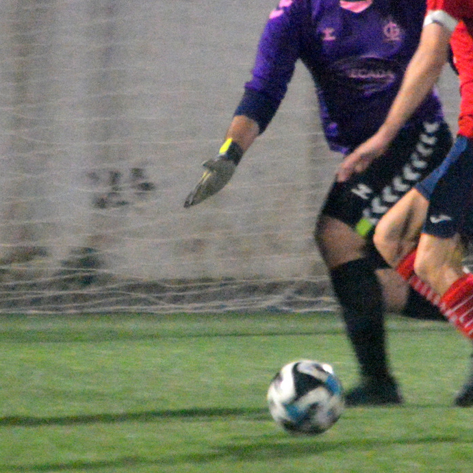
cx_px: 265
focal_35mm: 747
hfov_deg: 2.3
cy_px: 150
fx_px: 11548
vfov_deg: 2.3
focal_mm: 270
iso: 6400
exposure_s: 1/160
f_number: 5.6
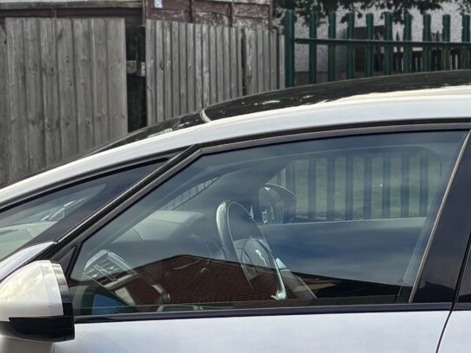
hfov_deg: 16.0
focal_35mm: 122
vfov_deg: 12.1
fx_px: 1659
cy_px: 254
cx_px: 416
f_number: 1.6
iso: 50
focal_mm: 5.96
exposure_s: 1/559
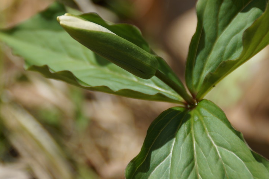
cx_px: 108
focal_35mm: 576
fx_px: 4304
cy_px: 48
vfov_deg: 2.4
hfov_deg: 3.6
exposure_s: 1/400
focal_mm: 250
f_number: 6.3
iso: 100
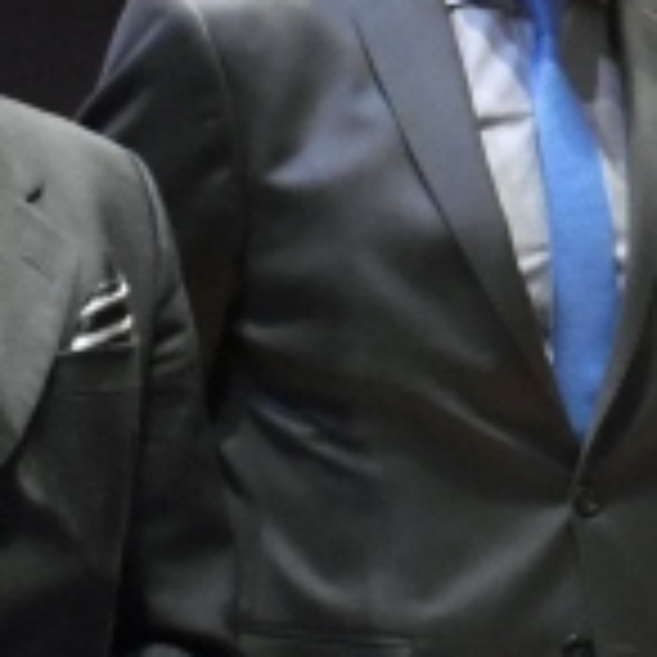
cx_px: 1584
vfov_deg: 7.3
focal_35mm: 241
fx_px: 5174
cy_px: 277
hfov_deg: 6.9
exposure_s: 1/60
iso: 4000
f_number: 4
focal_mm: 27
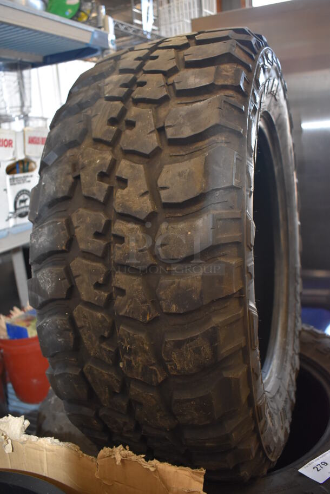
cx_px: 165
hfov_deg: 43.7
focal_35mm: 30
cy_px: 247
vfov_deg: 61.9
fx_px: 412
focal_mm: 20
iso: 1100
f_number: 3.8
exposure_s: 1/125
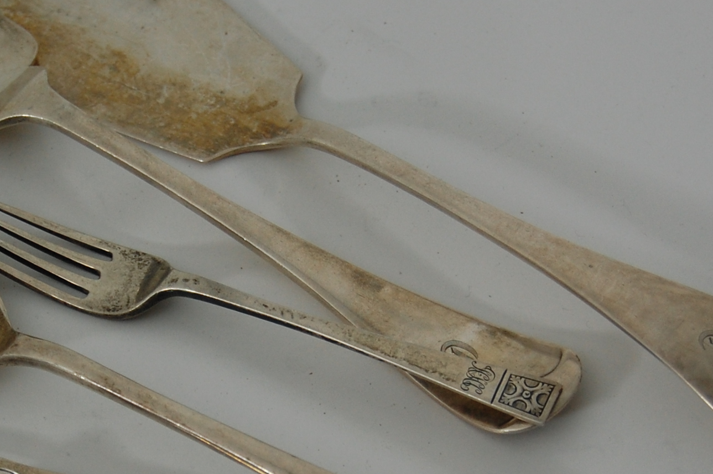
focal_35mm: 133
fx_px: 2632
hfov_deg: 15.4
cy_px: 395
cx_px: 192
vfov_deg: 10.3
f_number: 4.8
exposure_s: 1/80
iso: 400
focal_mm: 38
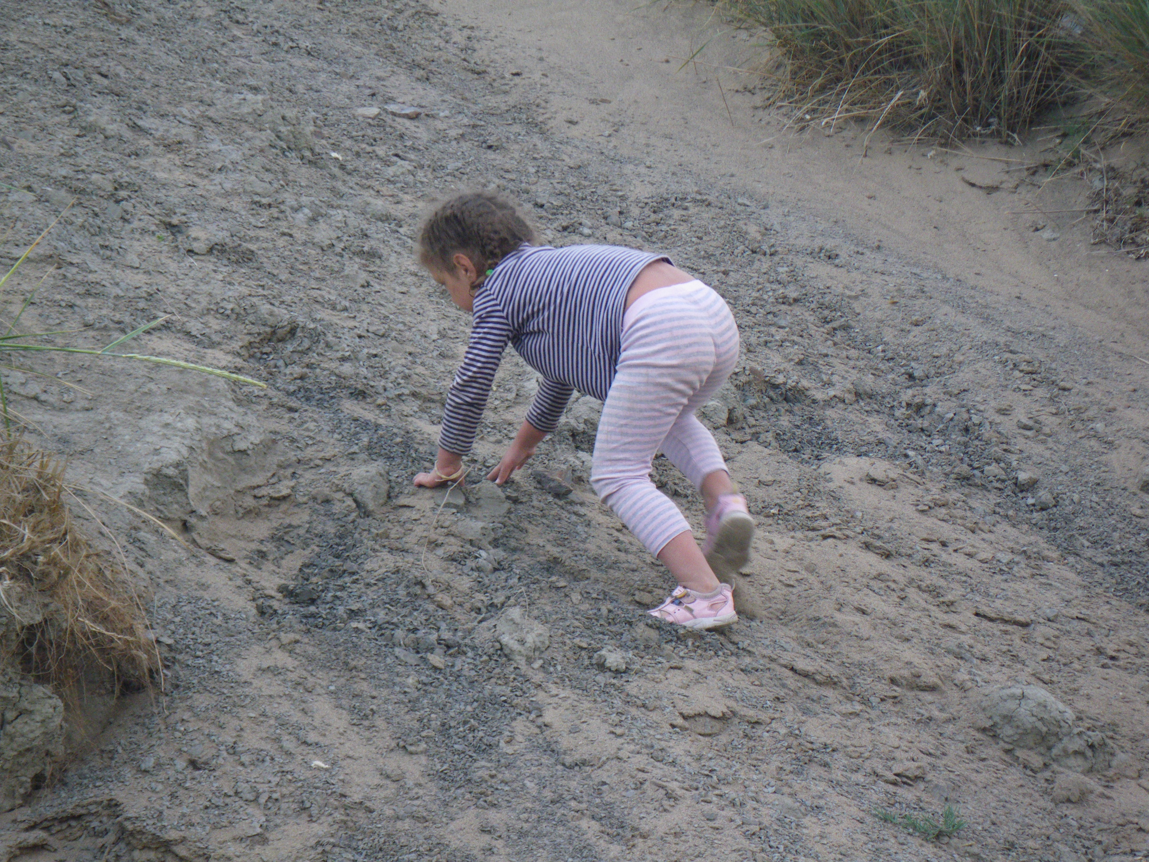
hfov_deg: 17.1
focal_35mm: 115
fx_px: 3817
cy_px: 431
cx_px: 574
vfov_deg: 12.9
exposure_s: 1/160
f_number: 5.2
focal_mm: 20.6
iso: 200
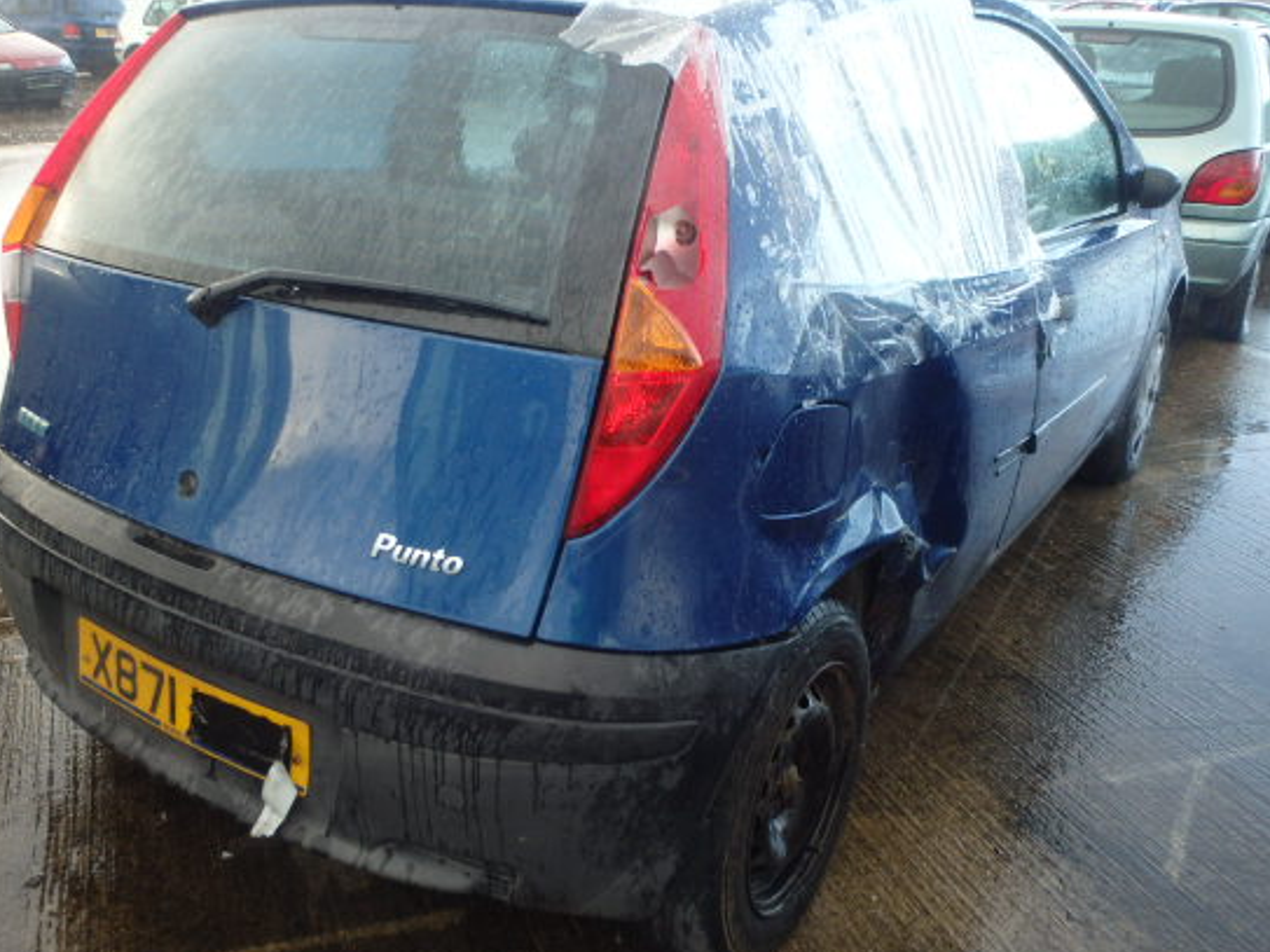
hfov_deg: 55.2
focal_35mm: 33
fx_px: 1210
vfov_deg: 42.9
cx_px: 545
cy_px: 444
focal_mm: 5
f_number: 3.9
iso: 200
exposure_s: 1/50
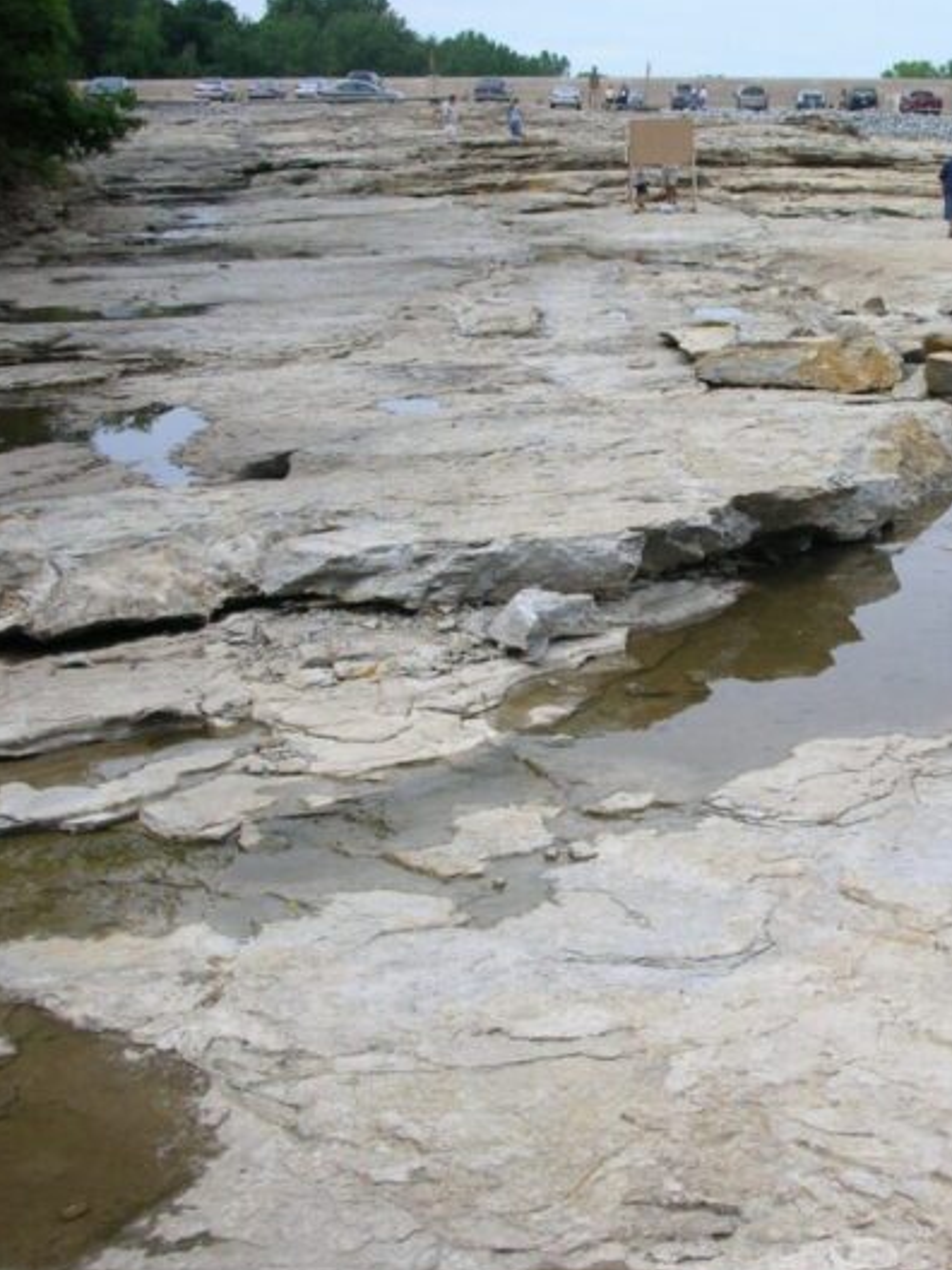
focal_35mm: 53
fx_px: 1943
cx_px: 798
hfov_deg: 26.9
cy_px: 599
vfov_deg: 36.2
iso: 50
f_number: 8.5
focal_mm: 5.8
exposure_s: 1/94.7
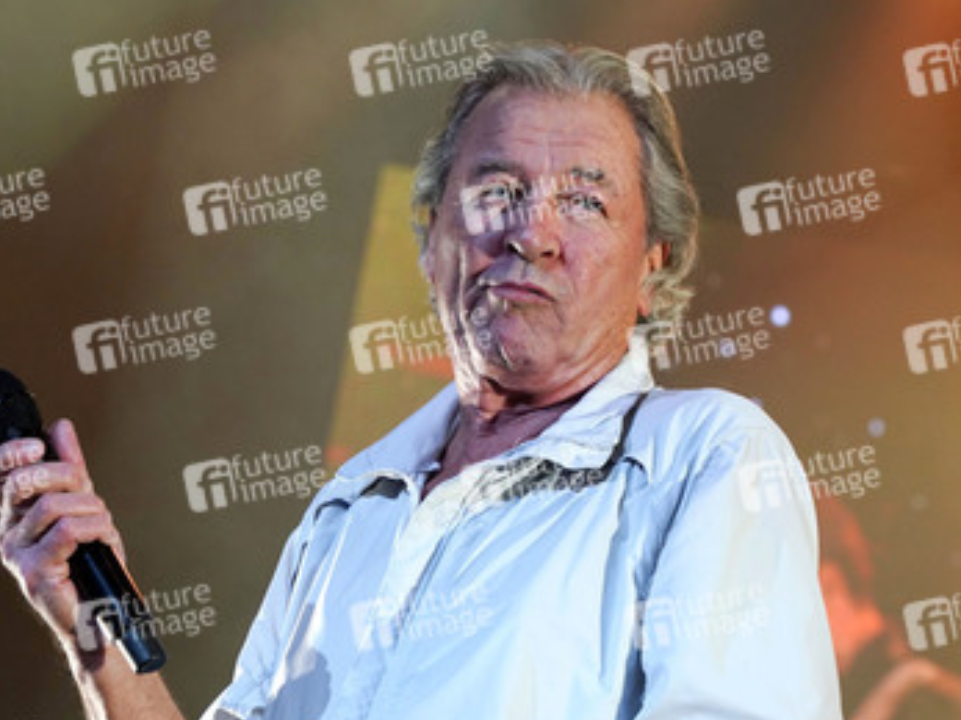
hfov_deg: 17.9
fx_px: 3053
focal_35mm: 110
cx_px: 458
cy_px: 410
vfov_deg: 13.4
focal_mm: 88
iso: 1600
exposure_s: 1/320
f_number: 5.6
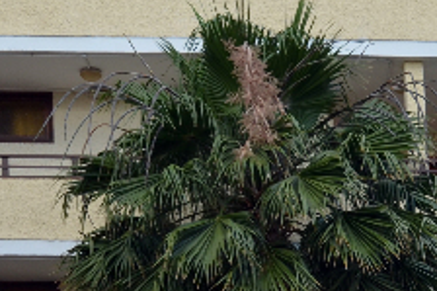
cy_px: 178
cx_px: 304
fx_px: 1298
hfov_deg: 19.0
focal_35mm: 107
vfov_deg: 12.8
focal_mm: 20
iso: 200
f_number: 8
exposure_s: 1/250
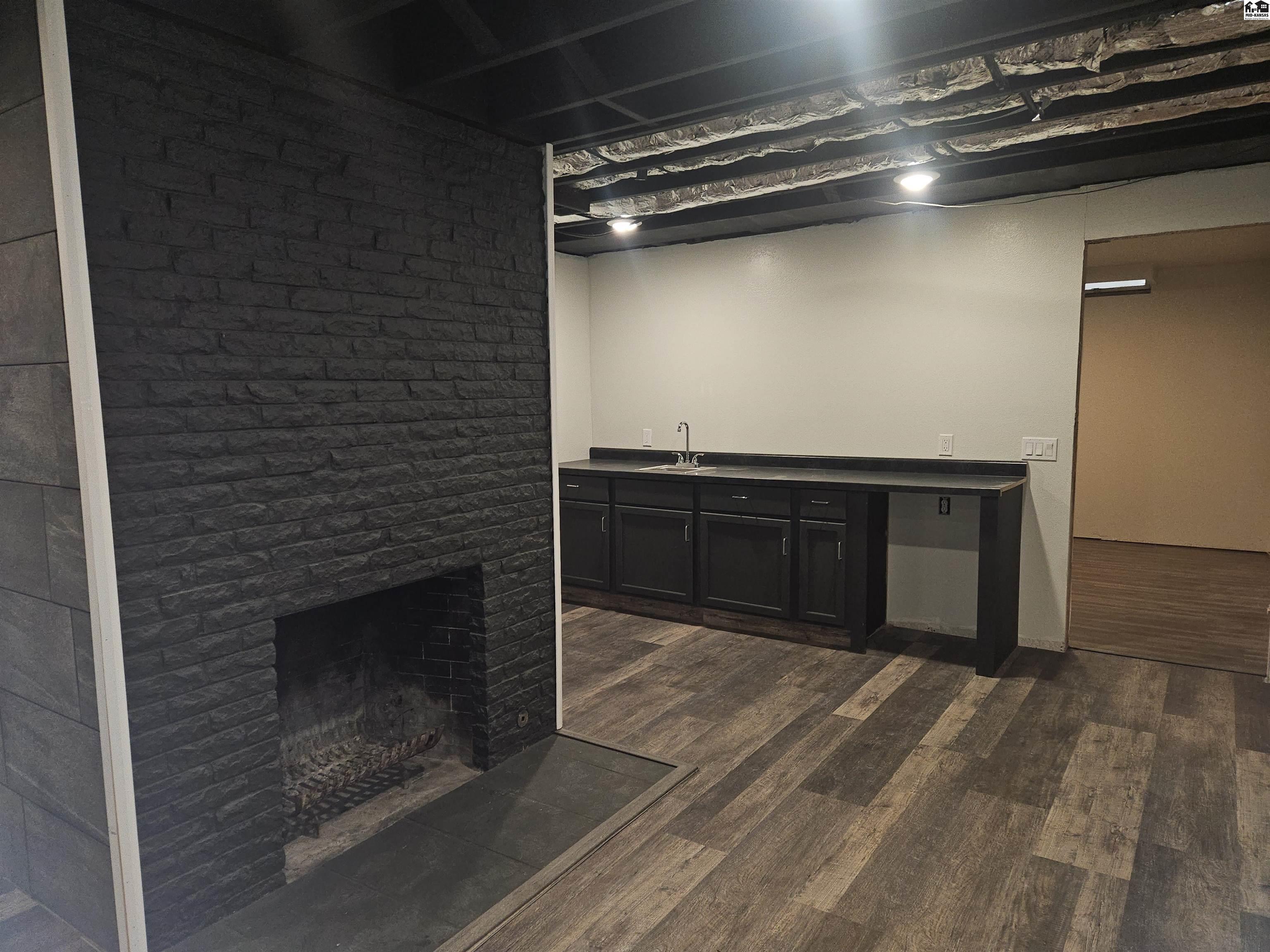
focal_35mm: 23
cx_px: 635
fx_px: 844
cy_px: 476
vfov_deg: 58.9
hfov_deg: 73.9
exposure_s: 1/24
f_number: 1.8
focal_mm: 5.4
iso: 125
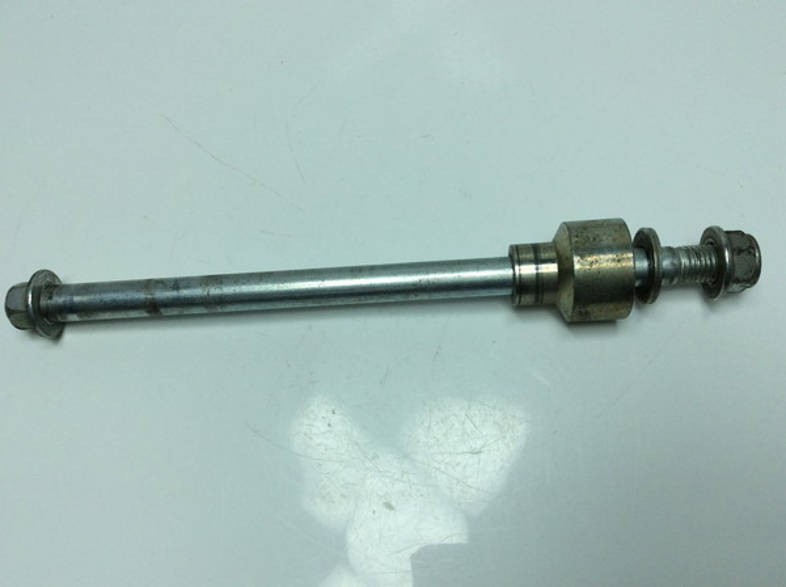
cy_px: 294
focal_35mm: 32
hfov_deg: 56.9
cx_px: 393
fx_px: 725
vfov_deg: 44.0
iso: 32
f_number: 2.4
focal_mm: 3.3
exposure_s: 1/817
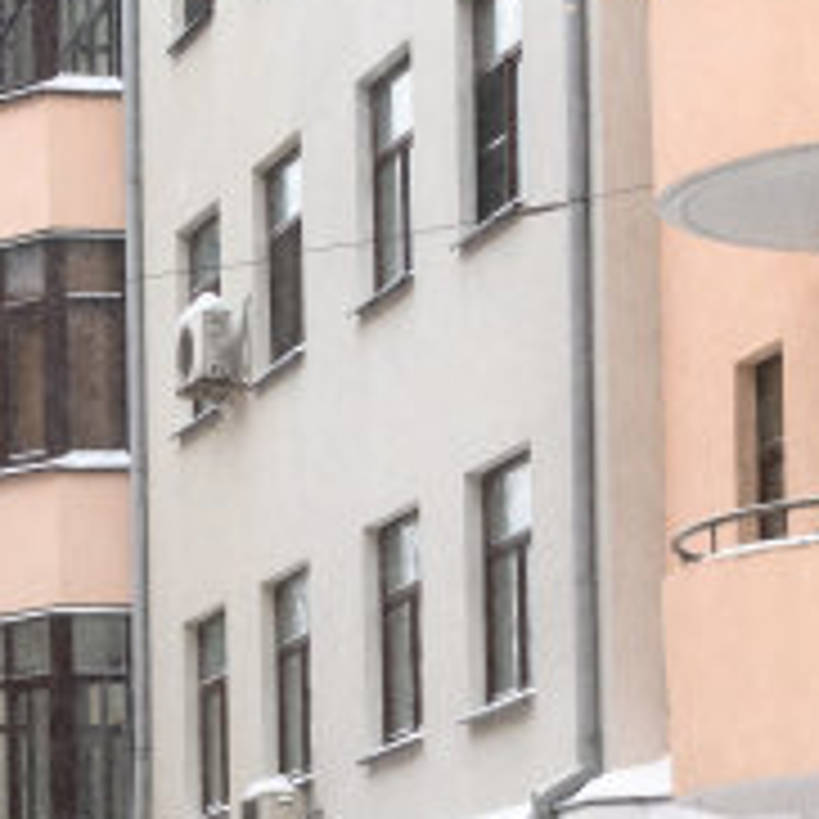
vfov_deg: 9.7
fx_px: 4765
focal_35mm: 178
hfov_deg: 9.8
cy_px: 932
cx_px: 27
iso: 320
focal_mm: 30
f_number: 6.3
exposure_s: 1/40
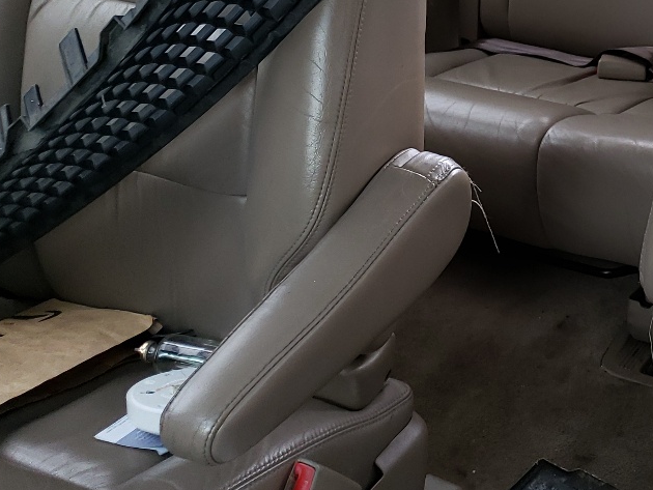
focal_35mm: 66
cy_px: 40
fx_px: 1246
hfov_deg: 27.2
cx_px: 698
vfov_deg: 21.7
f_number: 1.5
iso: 67
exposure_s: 1/120
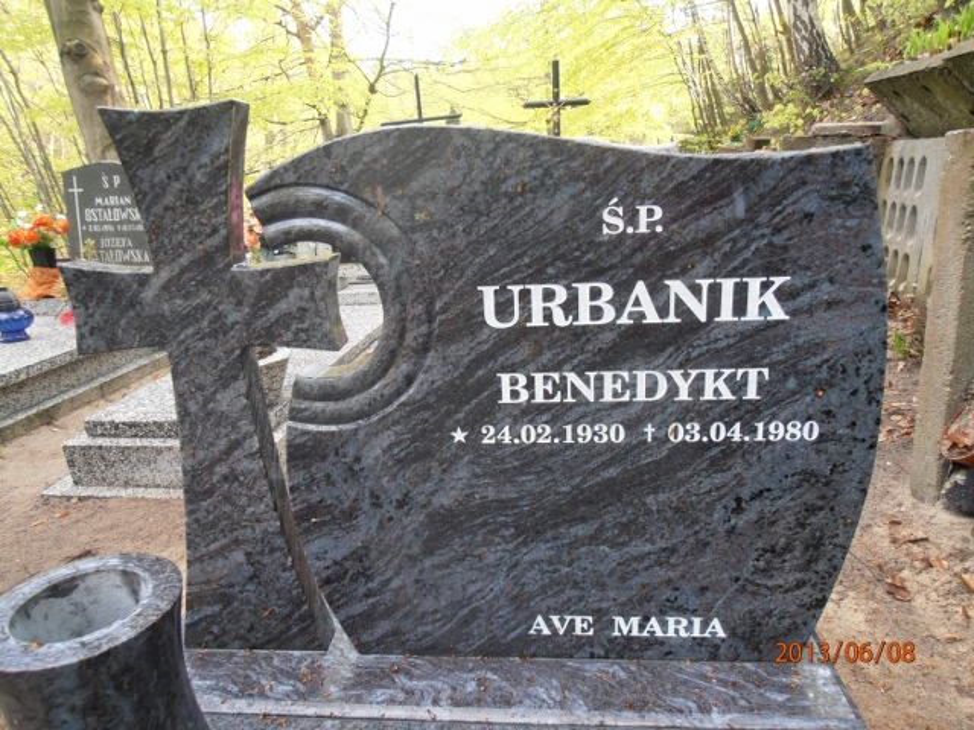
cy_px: 365
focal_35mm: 24
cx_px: 487
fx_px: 675
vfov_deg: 56.8
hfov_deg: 71.6
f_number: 3
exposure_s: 1/40
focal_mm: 4.2
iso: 80
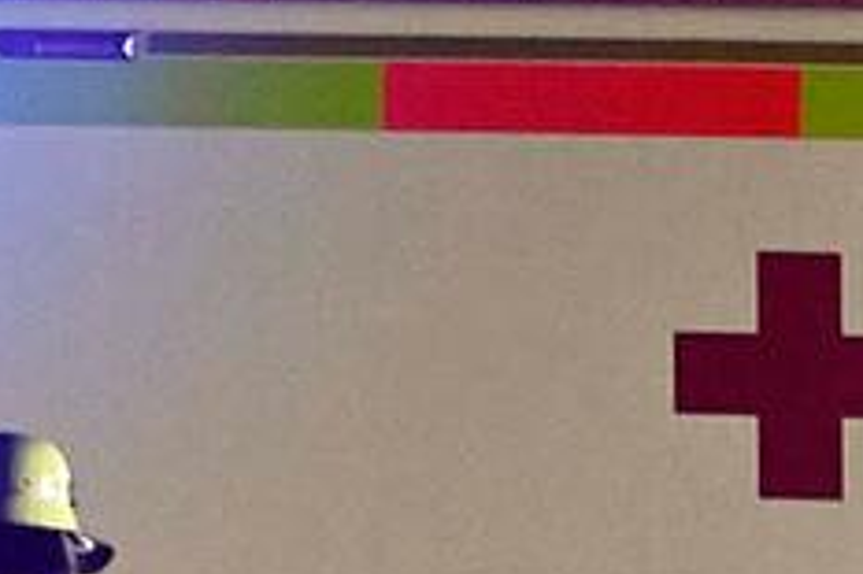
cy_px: -180
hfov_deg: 4.4
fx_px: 11259
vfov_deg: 2.9
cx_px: -172
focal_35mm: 470
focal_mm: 135
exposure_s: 1/160
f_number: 5.6
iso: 12800
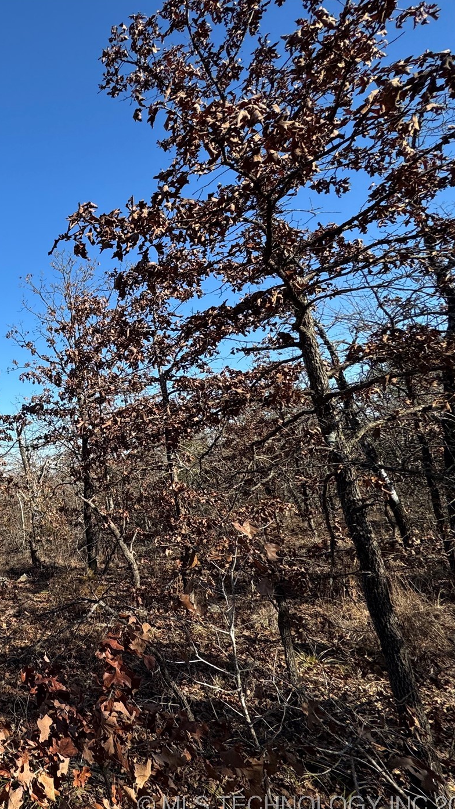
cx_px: -63
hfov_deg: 41.0
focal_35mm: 21
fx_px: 451
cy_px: 412
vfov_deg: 83.8
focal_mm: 2.22
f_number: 2.2
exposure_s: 1/1299
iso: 50
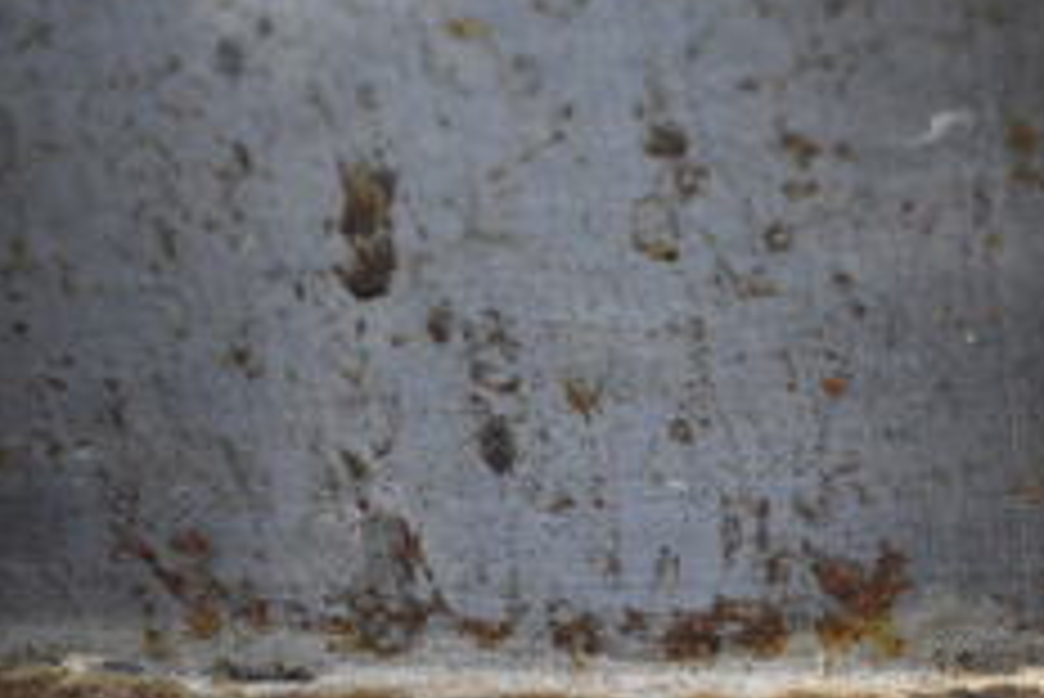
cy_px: 901
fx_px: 2060
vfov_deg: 18.0
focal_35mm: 71
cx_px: 1224
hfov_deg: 25.7
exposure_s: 1/60
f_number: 3.5
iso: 3200
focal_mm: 18
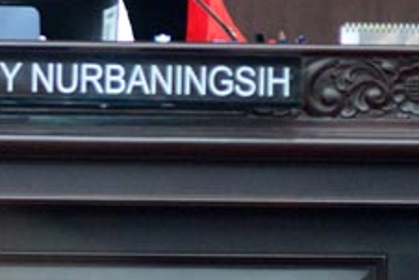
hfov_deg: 2.9
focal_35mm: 709
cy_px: 85
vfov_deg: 1.9
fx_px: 8257
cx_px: -206
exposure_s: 1/125
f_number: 2.8
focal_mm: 200
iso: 4500
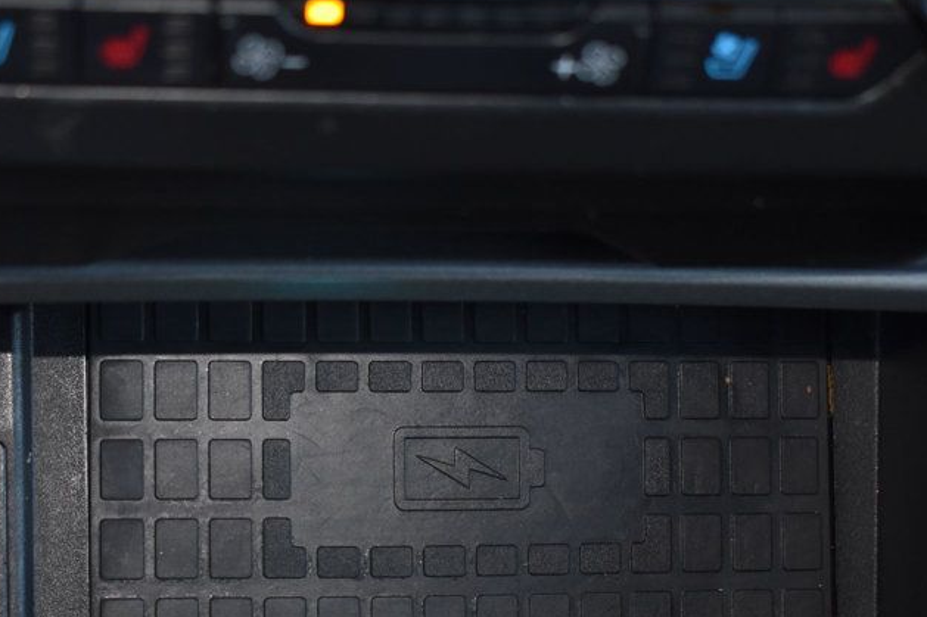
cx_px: 426
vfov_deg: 16.4
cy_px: 465
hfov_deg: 24.5
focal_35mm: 83
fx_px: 2137
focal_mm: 34
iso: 800
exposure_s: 1/100
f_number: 5
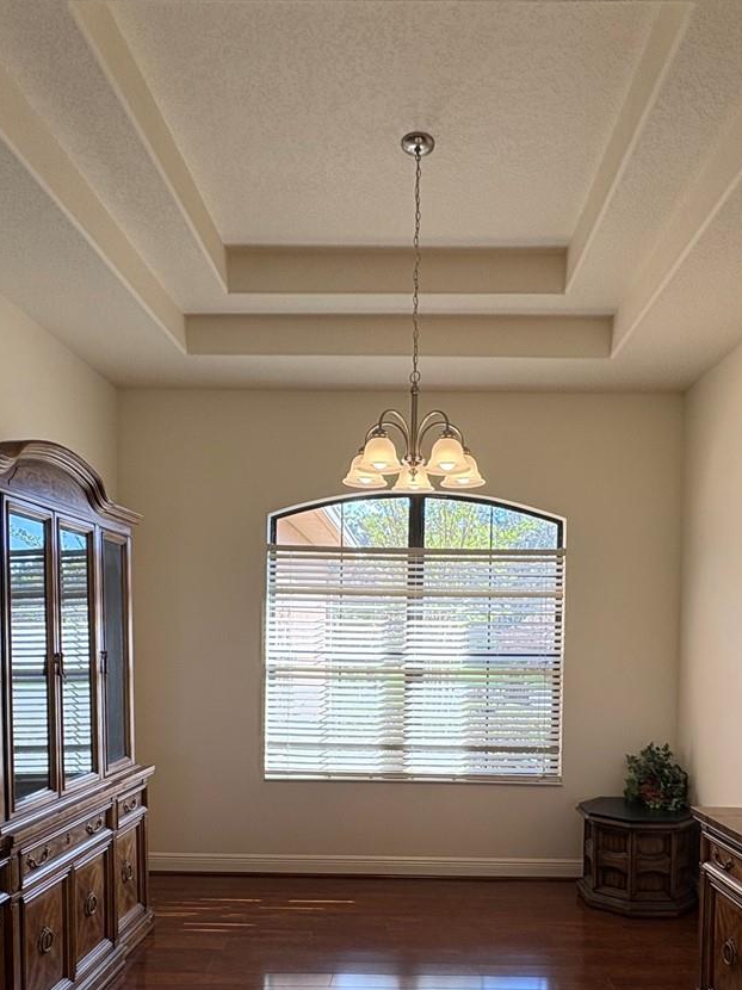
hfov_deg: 51.2
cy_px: 660
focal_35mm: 27
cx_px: 413
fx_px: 772
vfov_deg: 63.7
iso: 50
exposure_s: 1/212
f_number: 2.2
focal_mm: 2.22
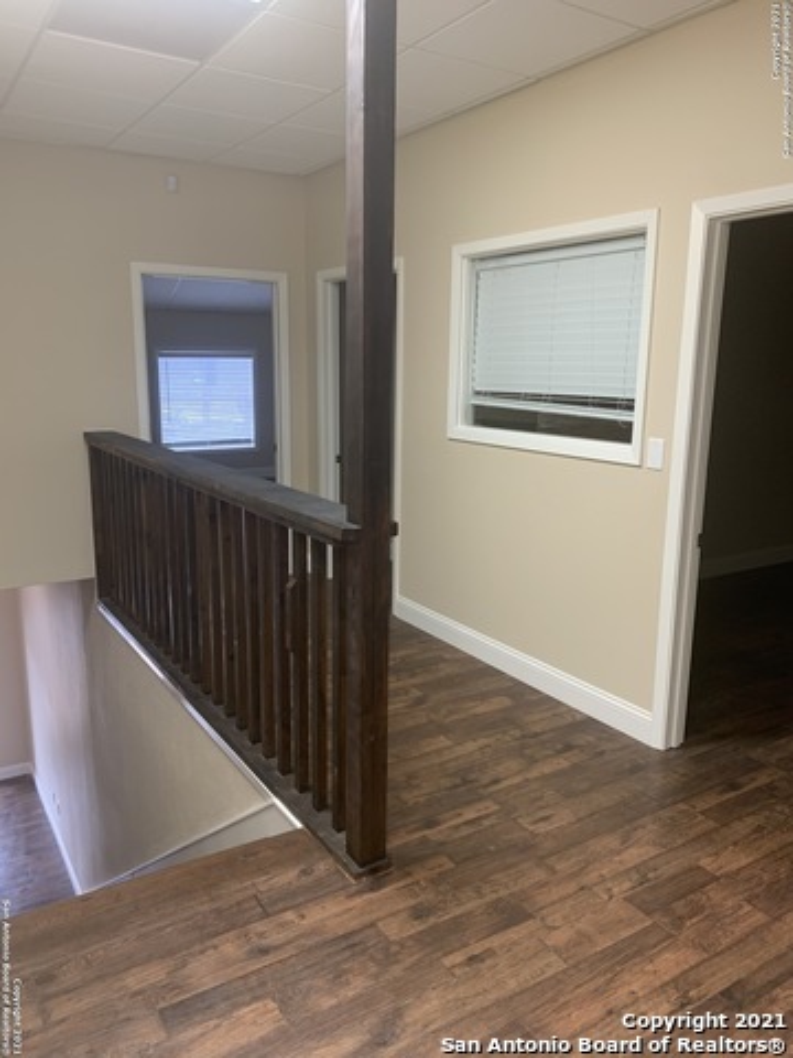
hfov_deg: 53.1
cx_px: 396
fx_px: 794
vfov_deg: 67.3
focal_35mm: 26
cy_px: 529
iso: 100
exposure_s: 1/41
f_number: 1.8
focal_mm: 4.25
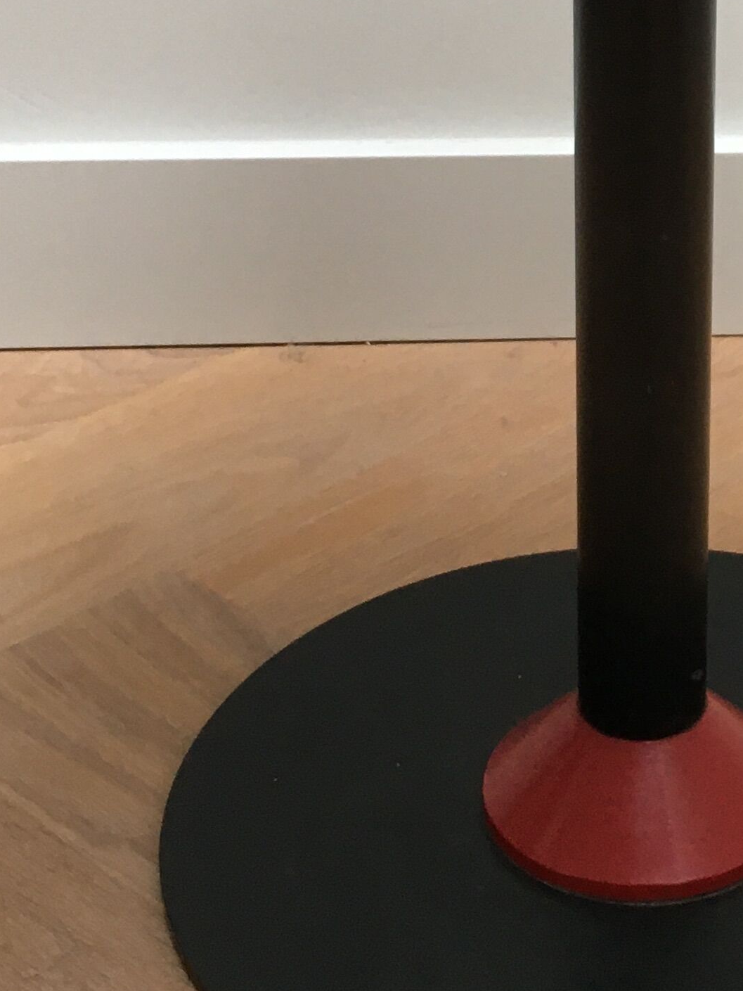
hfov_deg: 17.5
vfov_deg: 23.0
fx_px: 2375
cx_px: 666
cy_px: 119
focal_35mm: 83
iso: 80
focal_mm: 4.15
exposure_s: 1/33
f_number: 2.2
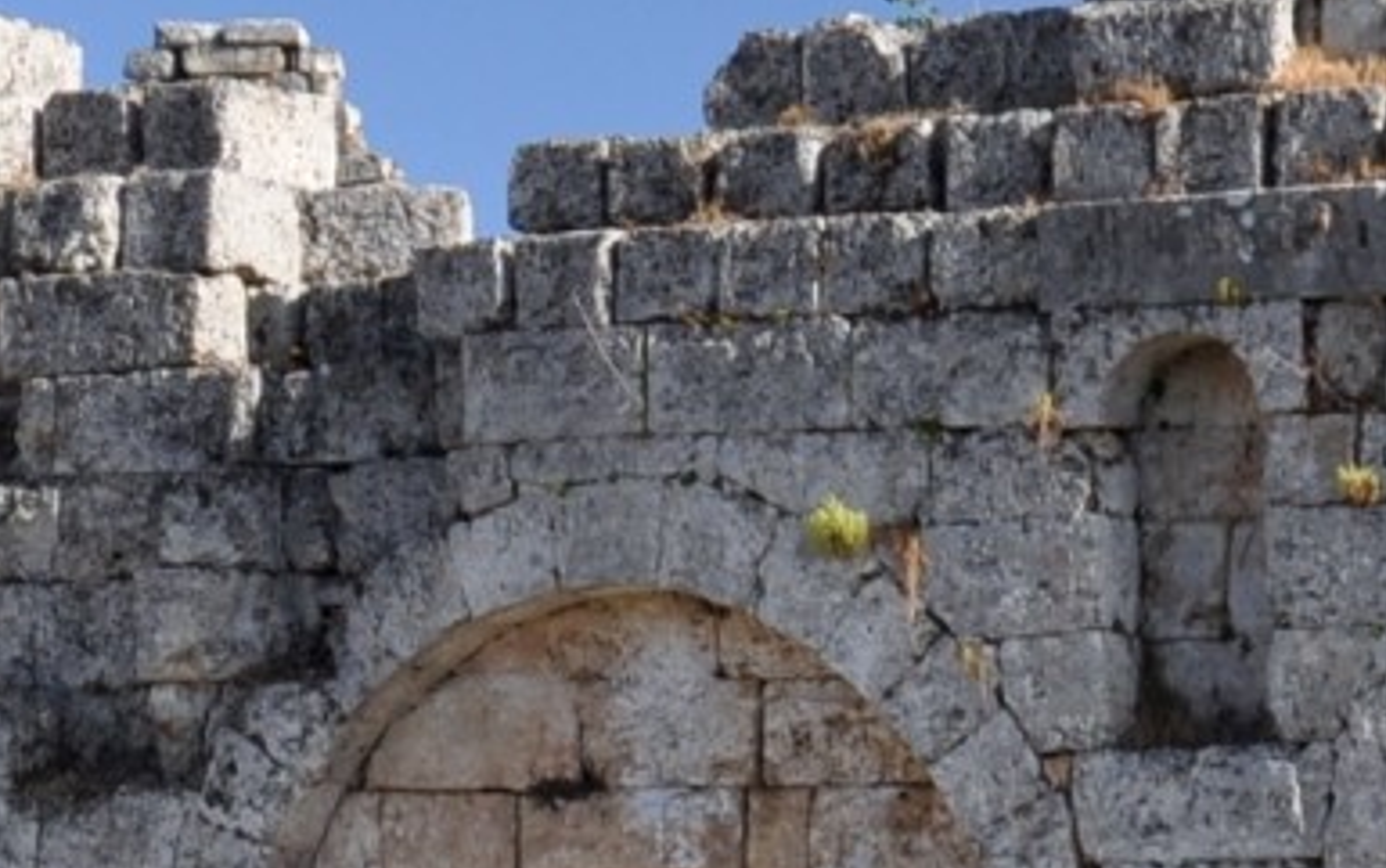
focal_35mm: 206
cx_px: 536
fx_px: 7785
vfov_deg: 6.4
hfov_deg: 10.2
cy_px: 537
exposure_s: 1/100
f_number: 10
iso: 200
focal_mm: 26
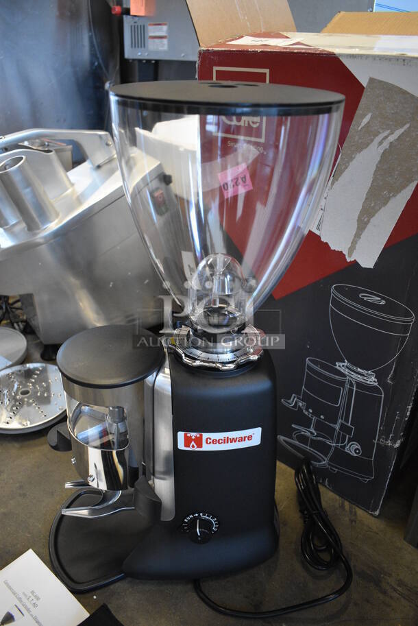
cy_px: 313
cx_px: 209
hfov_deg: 48.0
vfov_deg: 67.3
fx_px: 470
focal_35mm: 27
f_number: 3.5
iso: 2200
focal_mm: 18
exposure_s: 1/125
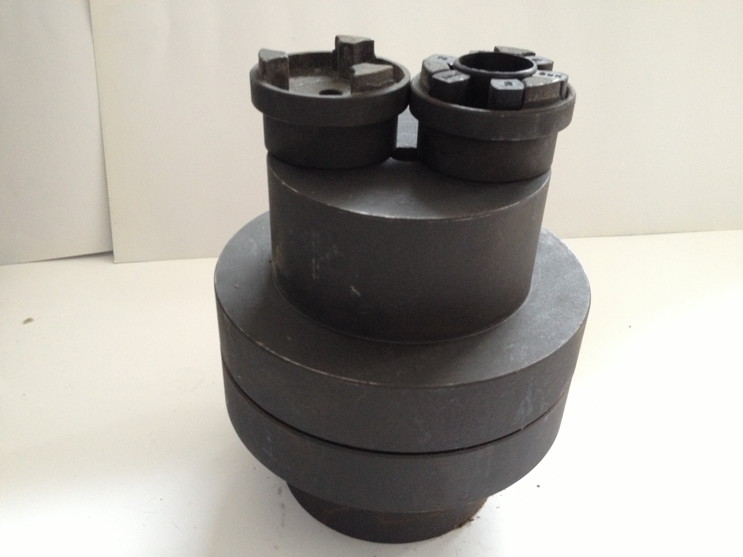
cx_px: 372
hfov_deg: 52.6
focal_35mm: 35
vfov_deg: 40.7
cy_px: 278
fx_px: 751
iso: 200
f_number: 2.4
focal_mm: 4.28
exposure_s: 1/20
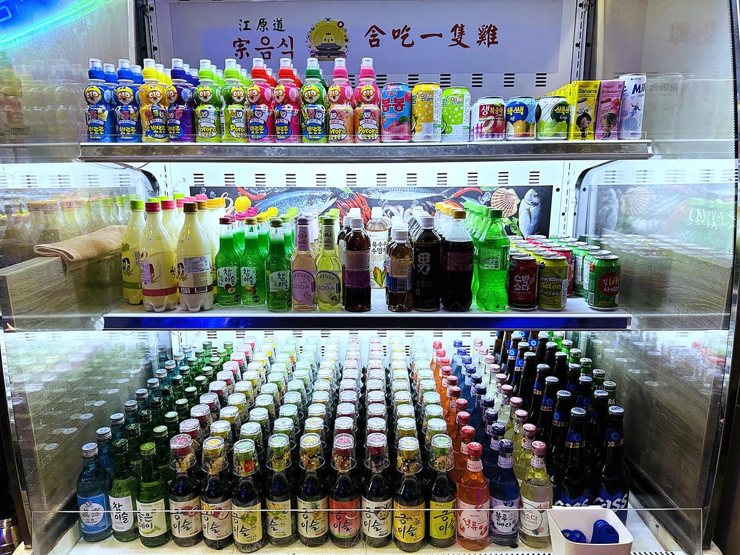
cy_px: 278
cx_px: 370
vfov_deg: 56.8
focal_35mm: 24
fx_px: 513
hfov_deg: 71.6
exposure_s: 1/120
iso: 100
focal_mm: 6.86
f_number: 1.78
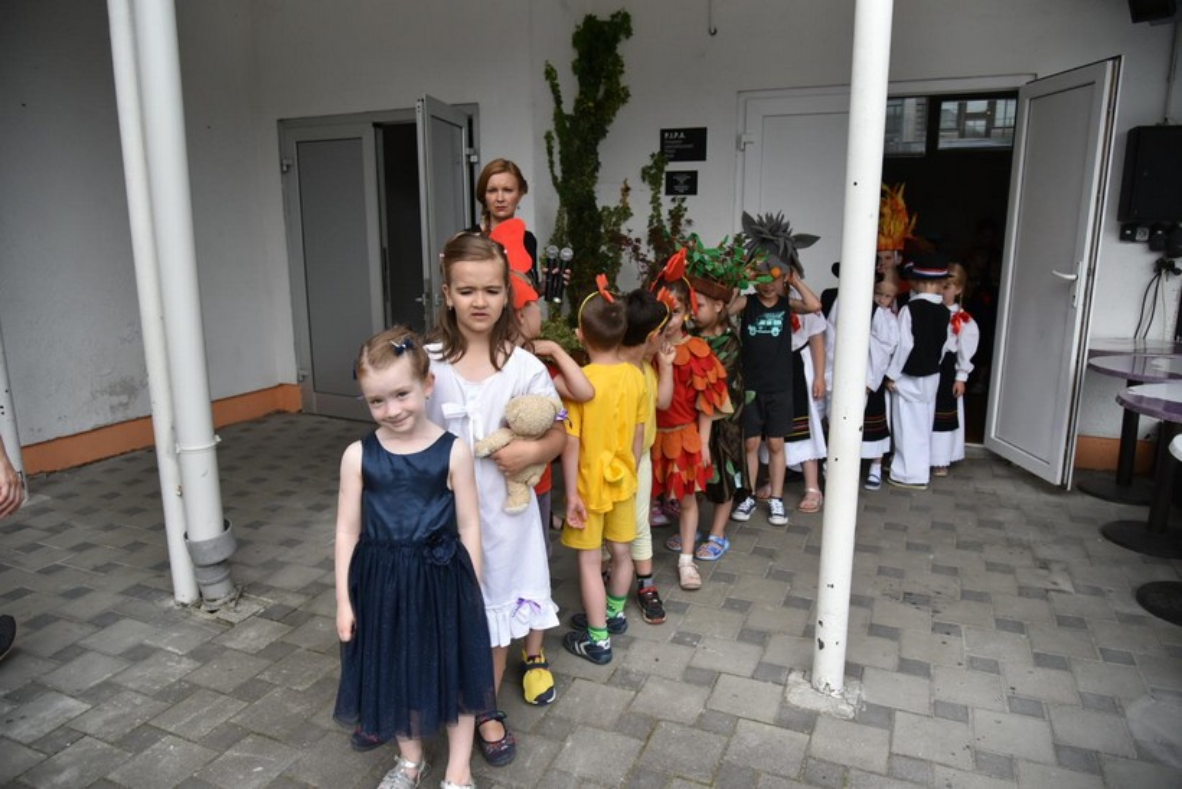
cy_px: 394
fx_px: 788
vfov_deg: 53.2
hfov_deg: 73.7
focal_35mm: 24
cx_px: 591
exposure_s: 1/4000
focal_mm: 24
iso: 1000
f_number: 4
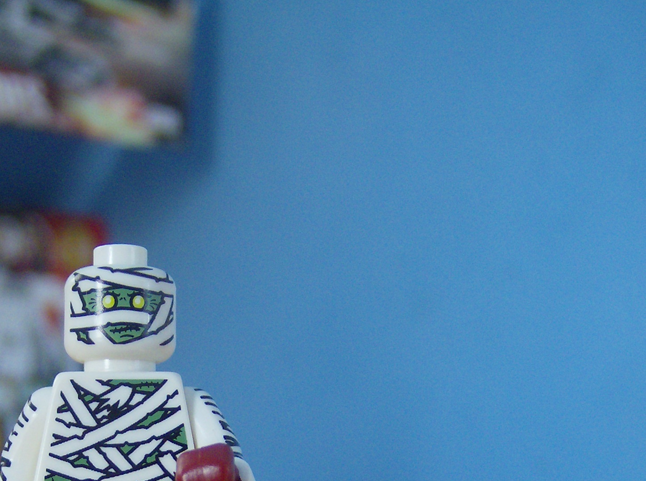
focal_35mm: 64
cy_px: 406
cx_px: 132
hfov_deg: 29.7
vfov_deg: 22.4
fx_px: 1192
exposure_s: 1/17.1
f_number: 2.8
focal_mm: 6
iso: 200
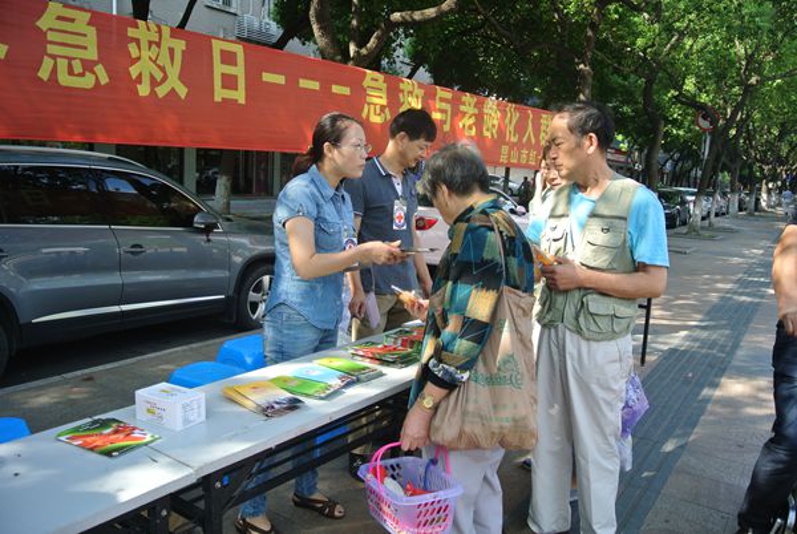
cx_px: 398
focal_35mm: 27
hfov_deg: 67.3
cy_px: 267
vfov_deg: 48.1
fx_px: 599
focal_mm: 10
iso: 100
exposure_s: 1/250
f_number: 4
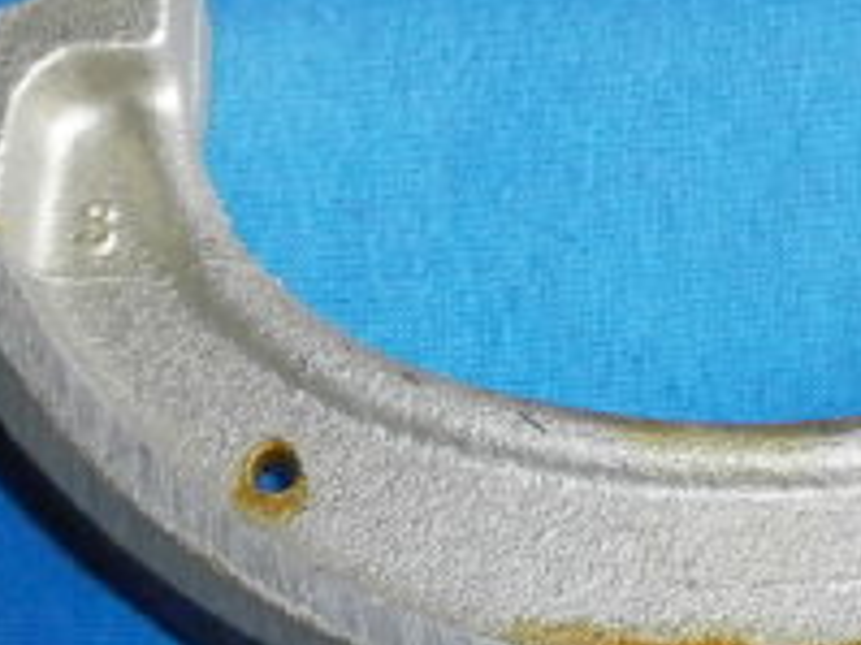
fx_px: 2163
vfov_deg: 16.8
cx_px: 731
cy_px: 130
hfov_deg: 22.1
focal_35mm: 87
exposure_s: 1/250
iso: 640
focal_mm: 4.8
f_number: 2.9
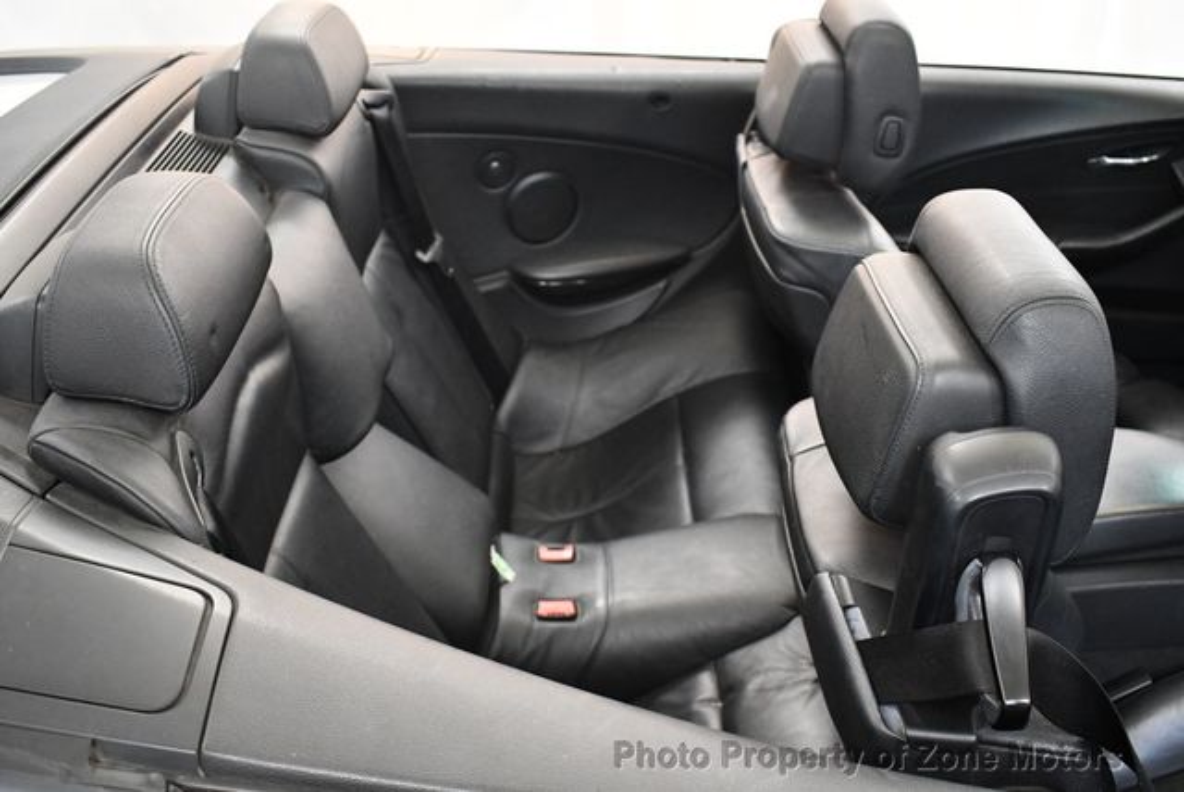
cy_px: 396
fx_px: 1185
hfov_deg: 53.1
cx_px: 592
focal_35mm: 36
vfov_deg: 36.9
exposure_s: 1/125
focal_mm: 18
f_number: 3.5
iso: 2500
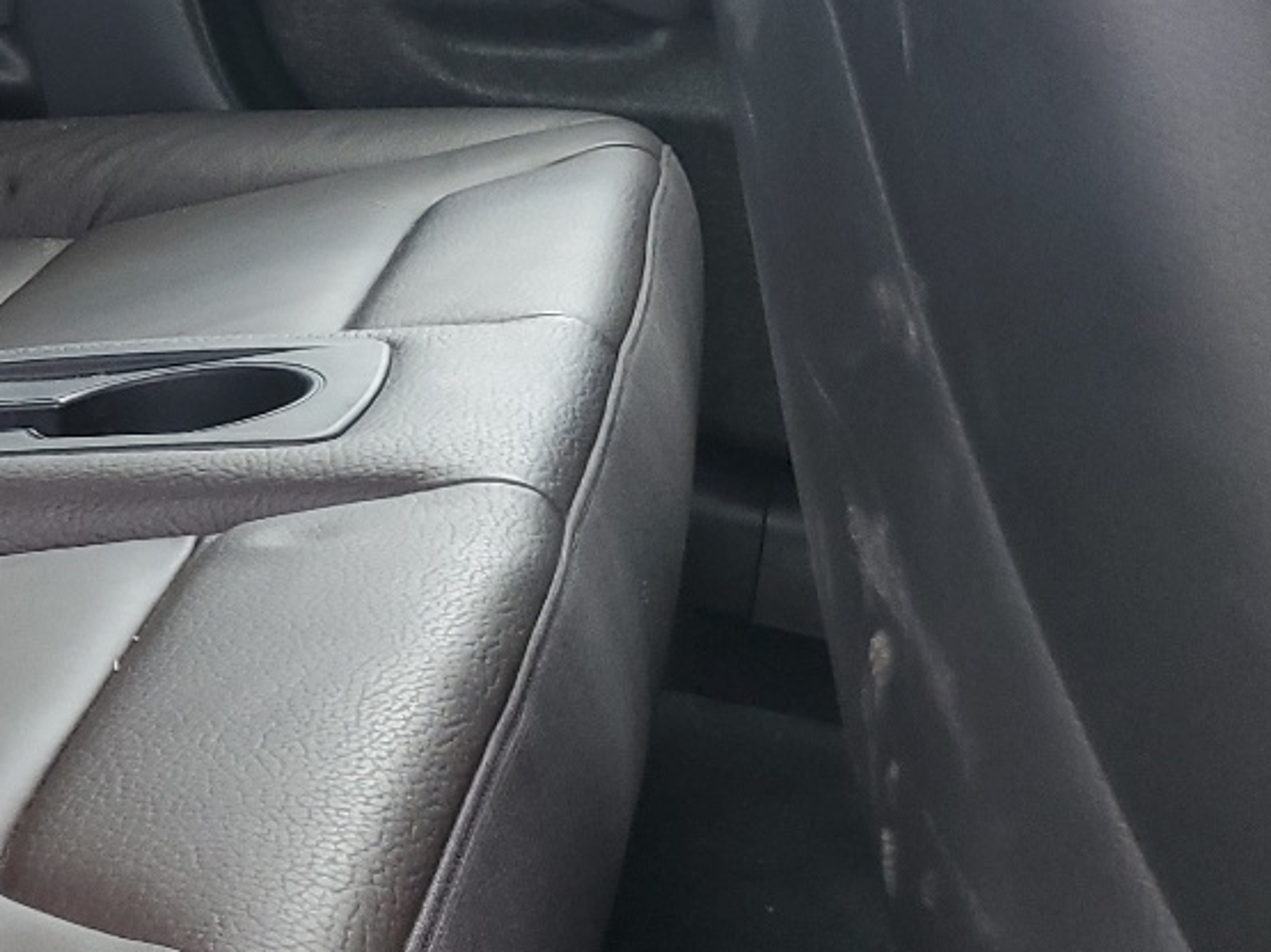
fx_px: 2753
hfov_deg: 22.5
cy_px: -60
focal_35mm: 75
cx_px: -499
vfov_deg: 18.9
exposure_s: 1/120
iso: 69
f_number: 1.5
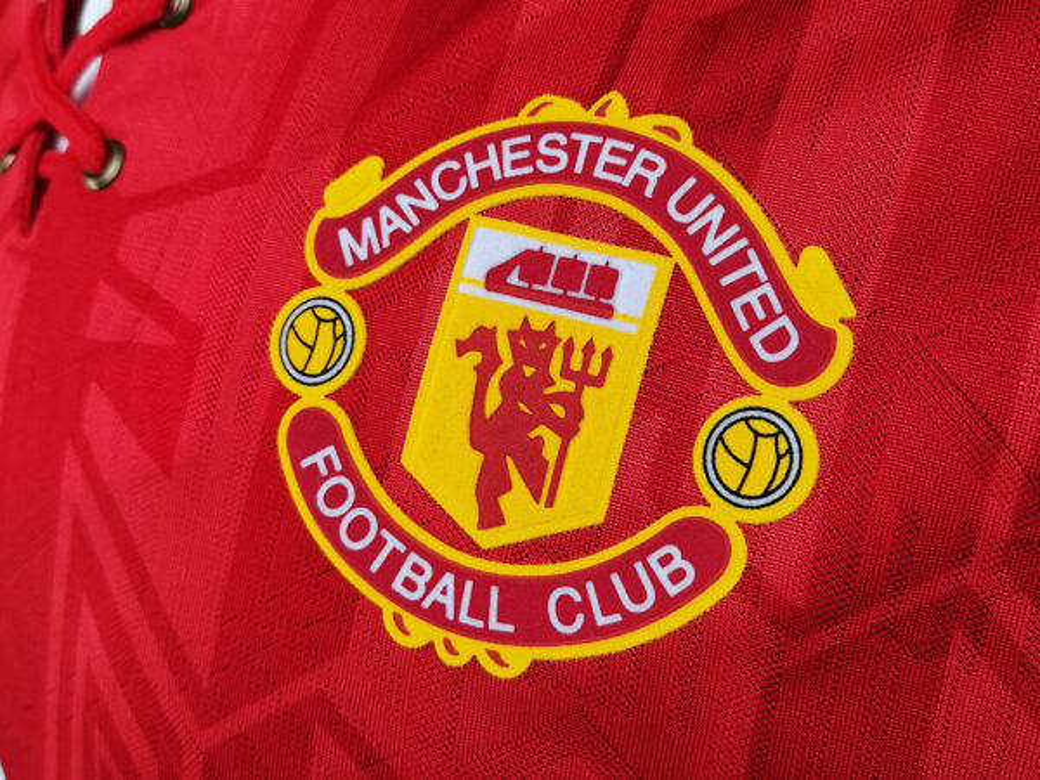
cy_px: 390
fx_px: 1052
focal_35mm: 35
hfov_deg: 52.6
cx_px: 520
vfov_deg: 40.7
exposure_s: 1/50
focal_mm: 5.58
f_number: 1.8
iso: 125
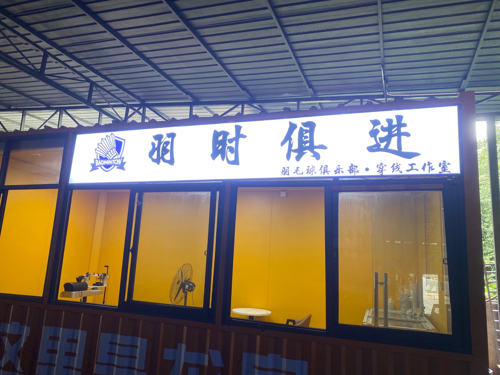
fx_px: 376
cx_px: 250
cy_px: 188
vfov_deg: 53.1
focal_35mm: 26
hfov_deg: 67.3
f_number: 1.8
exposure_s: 1/100
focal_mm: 4.25
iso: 64
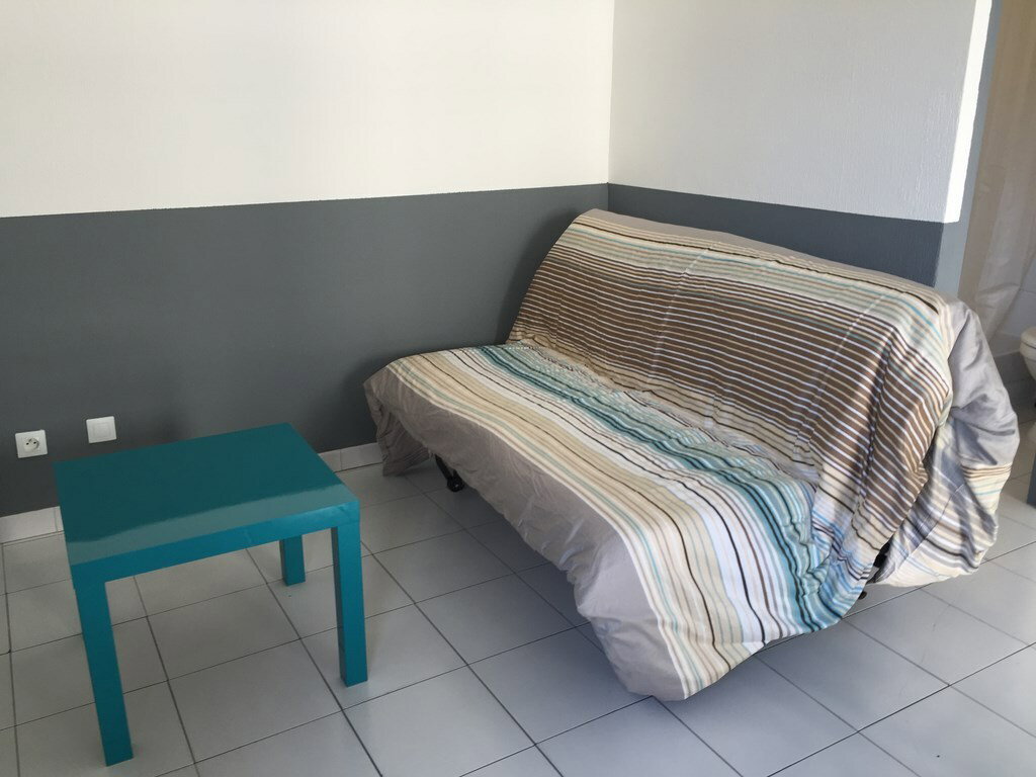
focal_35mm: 29
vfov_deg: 48.2
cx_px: 518
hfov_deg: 61.7
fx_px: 868
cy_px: 388
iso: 32
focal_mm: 4.15
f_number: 2.2
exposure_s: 1/60
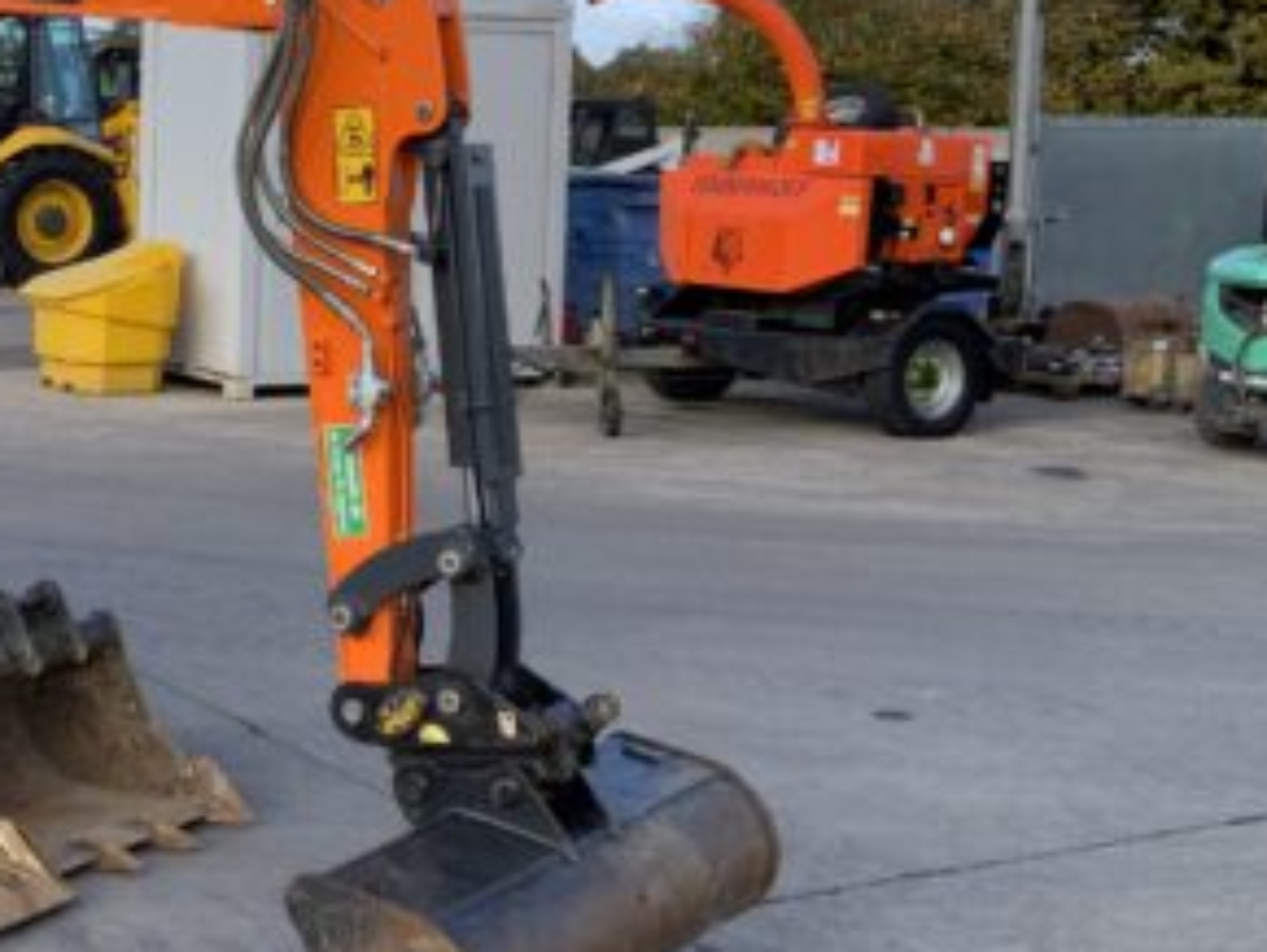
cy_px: 336
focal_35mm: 64
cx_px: 100
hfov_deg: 28.9
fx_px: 2344
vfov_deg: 22.9
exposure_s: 1/997
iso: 16
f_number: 1.8
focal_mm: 3
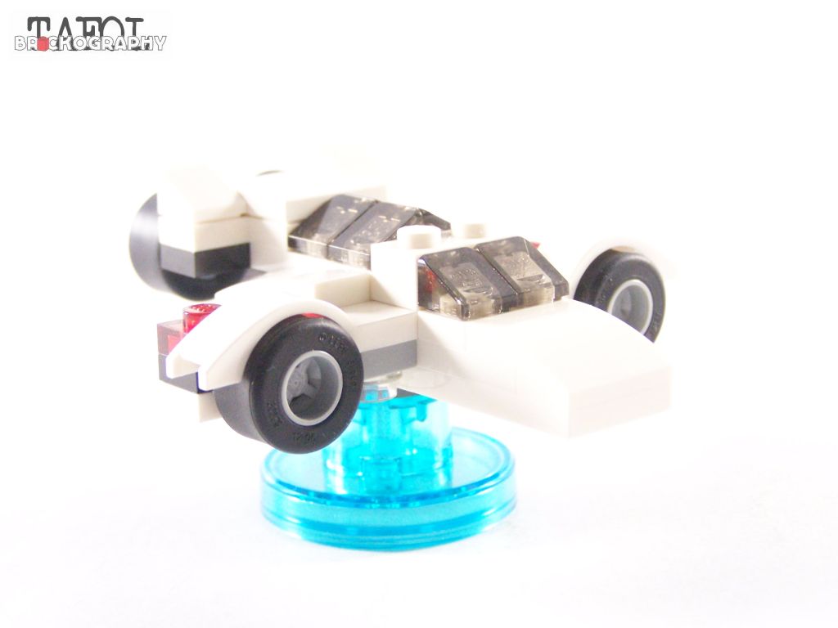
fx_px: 1816
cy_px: 314
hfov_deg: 26.0
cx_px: 419
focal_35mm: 75
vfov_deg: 19.6
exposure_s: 1/45
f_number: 3.2
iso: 400
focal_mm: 12.4
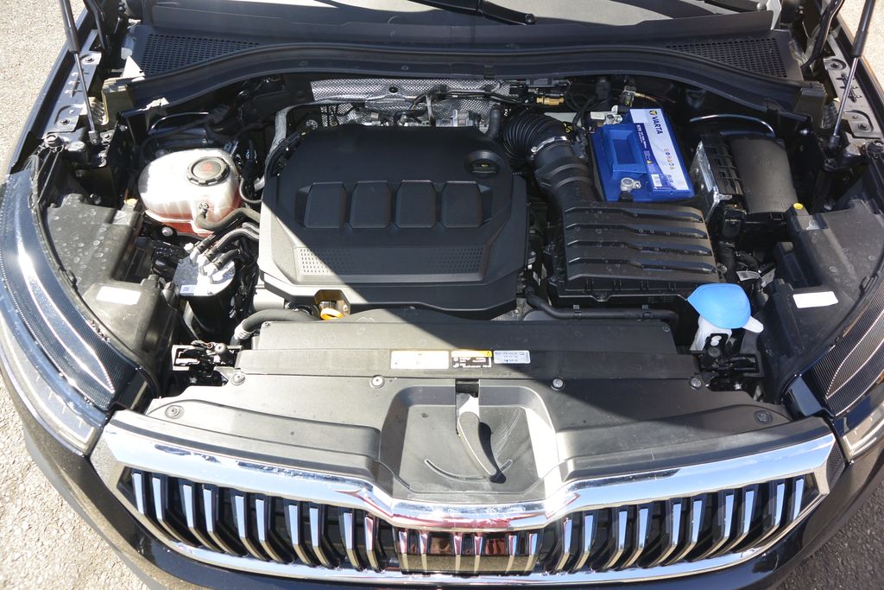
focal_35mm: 27
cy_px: 295
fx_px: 663
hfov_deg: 67.4
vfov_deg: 47.9
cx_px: 442
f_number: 4.5
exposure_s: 1/250
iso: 160
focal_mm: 10
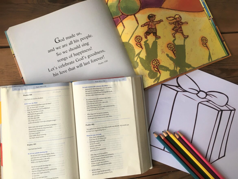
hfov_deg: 61.6
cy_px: 90
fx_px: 199
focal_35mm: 29
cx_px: 119
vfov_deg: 48.2
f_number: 2.2
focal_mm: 4.15
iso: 32
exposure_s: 1/33
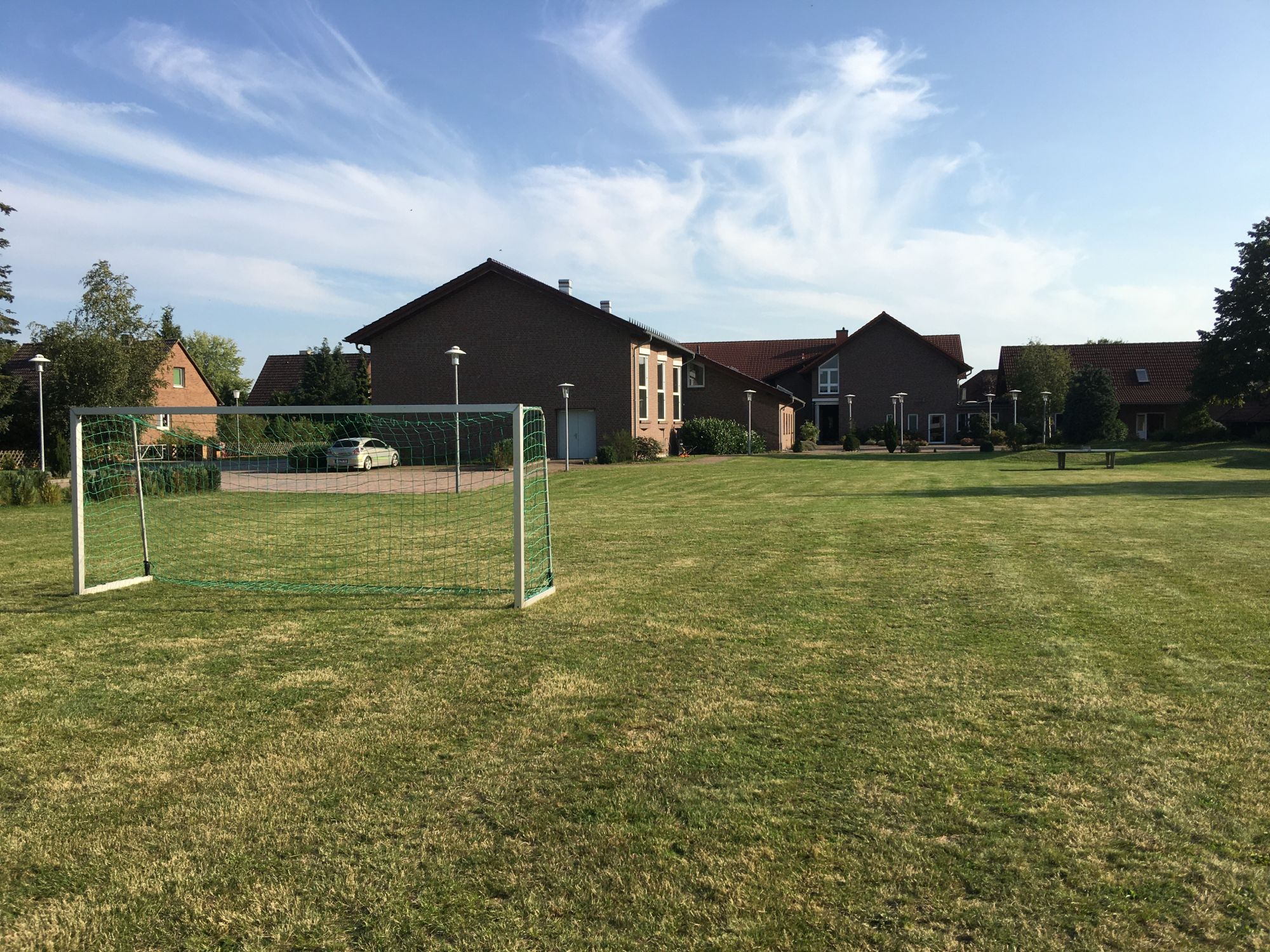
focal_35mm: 29
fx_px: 1064
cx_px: 635
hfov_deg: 61.7
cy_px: 476
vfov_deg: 48.2
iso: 25
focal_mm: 4.15
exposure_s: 1/1261
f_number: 2.2
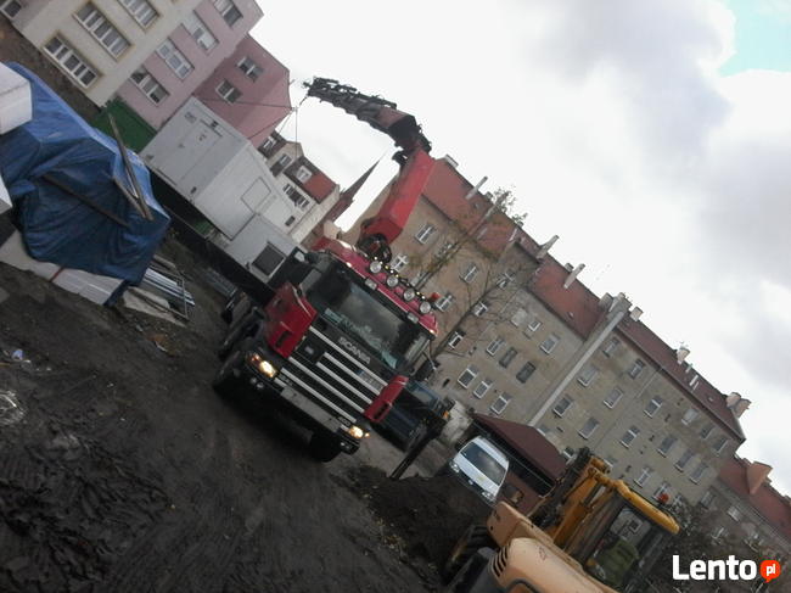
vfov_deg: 48.2
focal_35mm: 29
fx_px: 662
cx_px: 396
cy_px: 296
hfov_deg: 61.7
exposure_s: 1/221
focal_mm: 2.35
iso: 50
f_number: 2.4
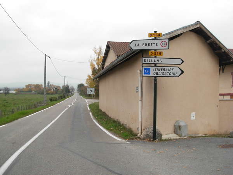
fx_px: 256
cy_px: 88
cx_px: 116
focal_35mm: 38
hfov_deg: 49.0
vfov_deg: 37.7
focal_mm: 6.3
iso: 79
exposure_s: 1/313
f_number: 2.9
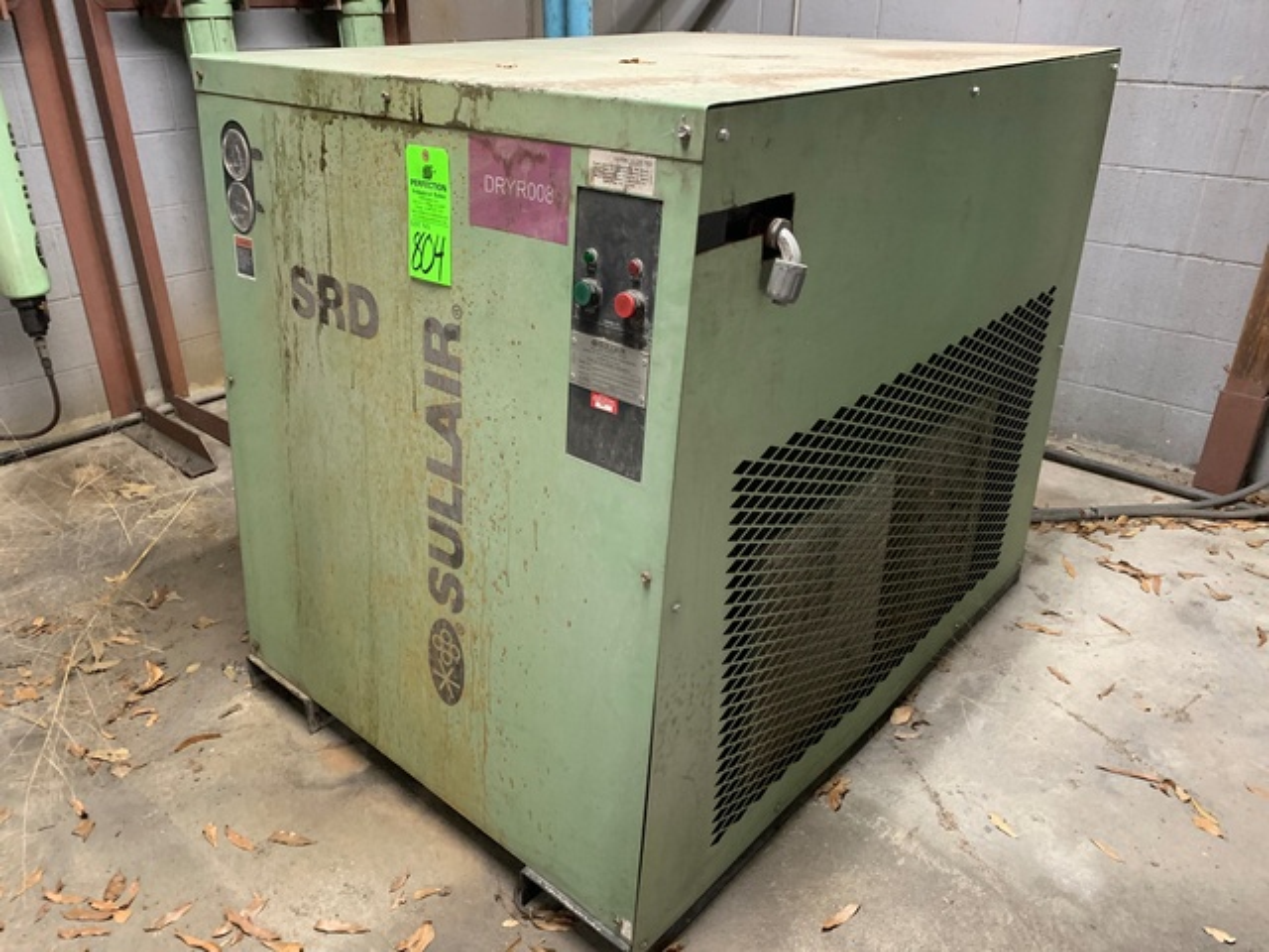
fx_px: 953
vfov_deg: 53.1
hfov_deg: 67.3
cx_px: 634
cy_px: 476
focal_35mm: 26
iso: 400
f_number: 1.8
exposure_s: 1/40
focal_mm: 4.25
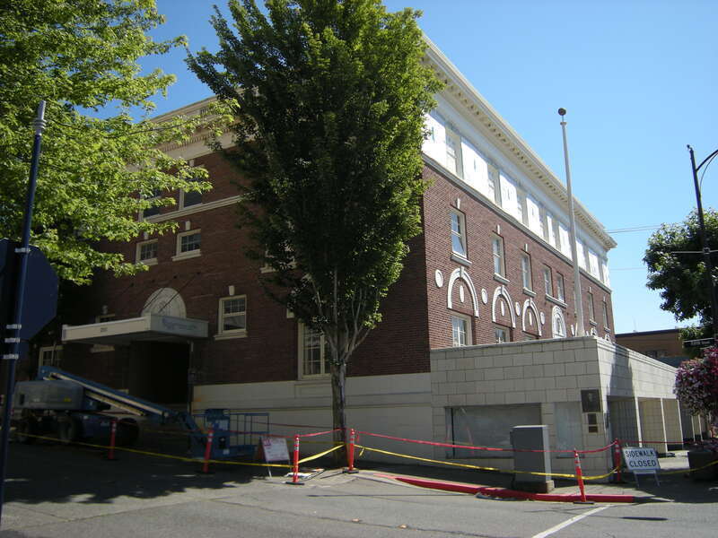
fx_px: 643
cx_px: 359
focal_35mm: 31
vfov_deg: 45.4
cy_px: 269
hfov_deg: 58.4
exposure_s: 1/185
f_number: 5.8
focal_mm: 5.3
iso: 64
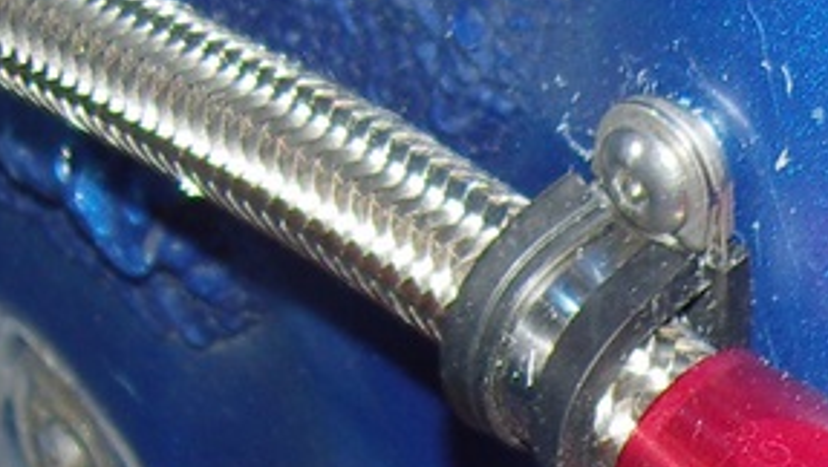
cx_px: 1053
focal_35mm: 165
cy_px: 692
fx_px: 3626
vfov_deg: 7.3
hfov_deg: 12.6
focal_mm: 7.3
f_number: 2.8
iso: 100
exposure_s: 1/40
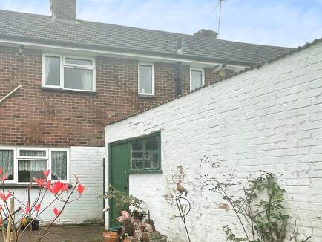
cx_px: 36
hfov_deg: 49.7
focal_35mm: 33
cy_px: 171
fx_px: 307
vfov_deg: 42.1
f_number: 2.2
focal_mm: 2.22
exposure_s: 1/910
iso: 40
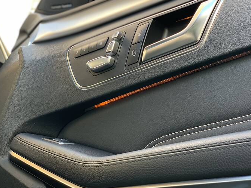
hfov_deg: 31.2
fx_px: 449
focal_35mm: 62
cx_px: 140
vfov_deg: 23.6
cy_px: 77
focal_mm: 6
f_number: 2.4
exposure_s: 1/122
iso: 80
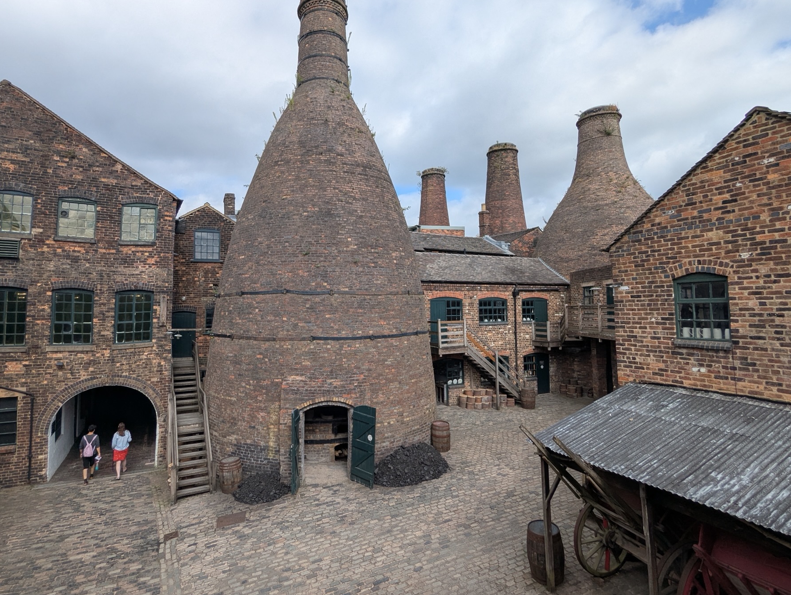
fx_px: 412
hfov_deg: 87.6
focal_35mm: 18
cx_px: 373
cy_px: 280
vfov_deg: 71.7
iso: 50
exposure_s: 1/1524
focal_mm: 2.35
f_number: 2.2
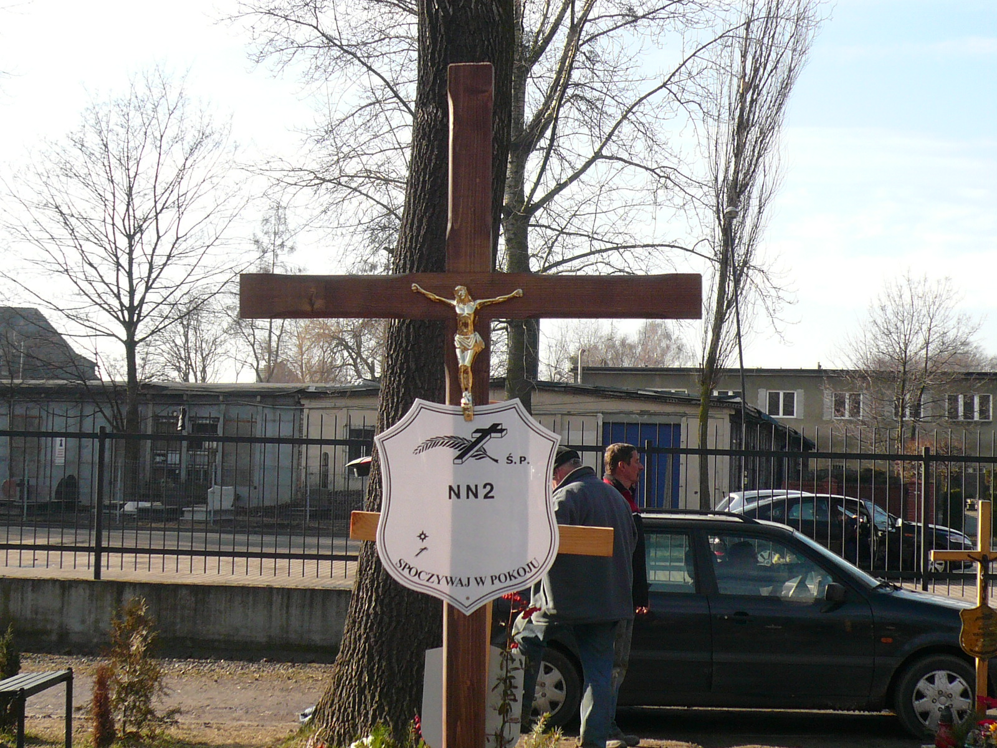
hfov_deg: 32.7
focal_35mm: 59
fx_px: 1699
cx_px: 498
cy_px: 374
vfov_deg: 24.8
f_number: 3.2
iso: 100
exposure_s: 1/640
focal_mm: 6.4
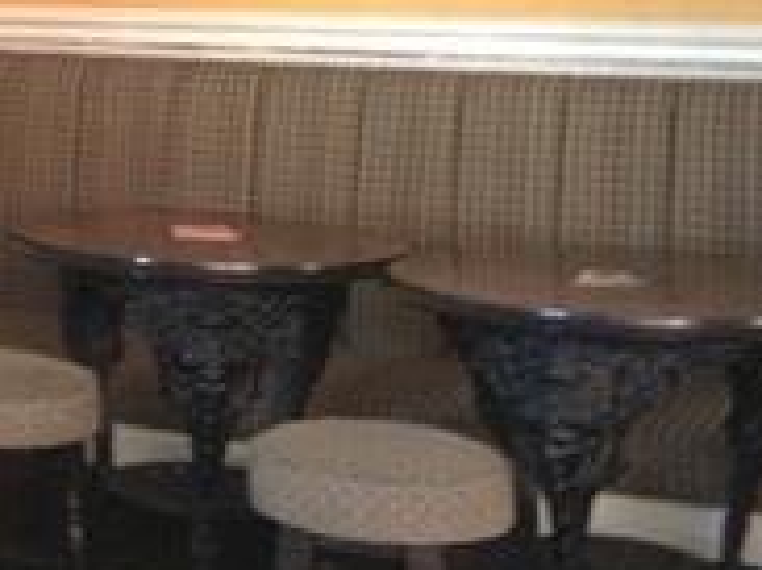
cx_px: -231
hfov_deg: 18.0
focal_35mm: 102
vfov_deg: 14.3
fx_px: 2244
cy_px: -8
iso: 160
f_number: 2.4
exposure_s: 1/20
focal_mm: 4.28
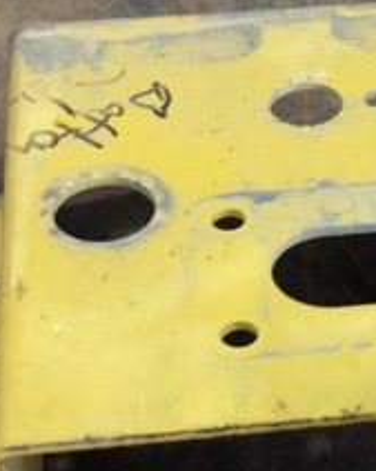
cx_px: 414
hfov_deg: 12.8
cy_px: 398
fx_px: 1645
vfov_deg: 16.2
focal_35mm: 118
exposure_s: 1/24
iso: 80
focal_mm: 3.3
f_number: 2.4
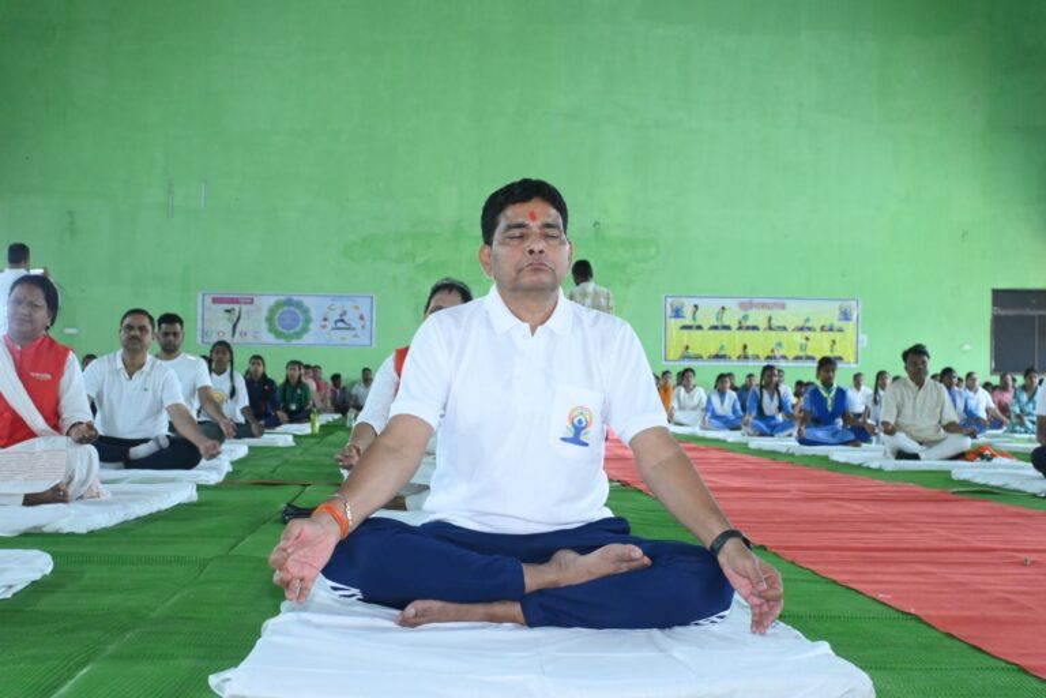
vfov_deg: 25.8
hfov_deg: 37.9
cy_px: 349
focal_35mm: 52
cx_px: 523
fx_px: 1525
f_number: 5.6
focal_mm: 35
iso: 3200
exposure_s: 1/125
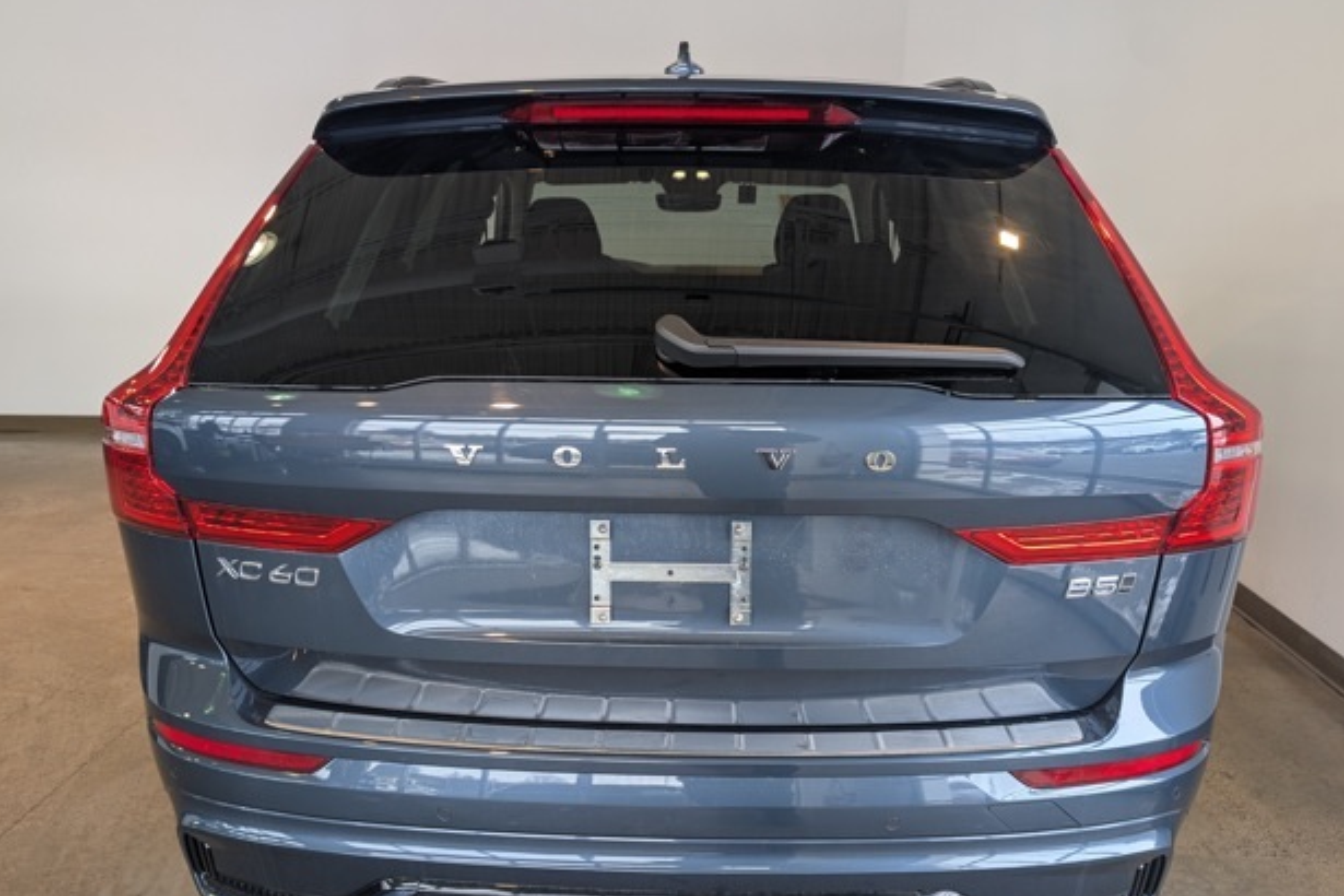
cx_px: 664
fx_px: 971
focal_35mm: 26
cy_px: 497
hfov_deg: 69.4
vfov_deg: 49.5
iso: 21
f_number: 1.68
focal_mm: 6.9
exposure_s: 1/30
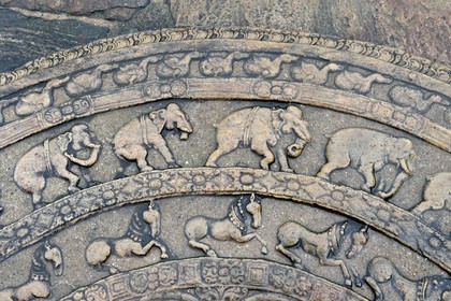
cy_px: 150
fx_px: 601
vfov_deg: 28.1
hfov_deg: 41.1
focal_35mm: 48
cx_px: 226
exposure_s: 1/80
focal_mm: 48
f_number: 9
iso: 1600
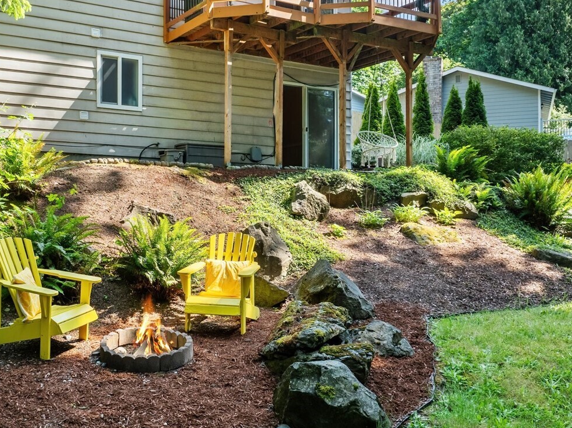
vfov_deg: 36.8
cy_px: 218
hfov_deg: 47.4
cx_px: 206
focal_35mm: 39
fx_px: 644
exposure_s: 1/500
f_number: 2.8
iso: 300
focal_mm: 12.29
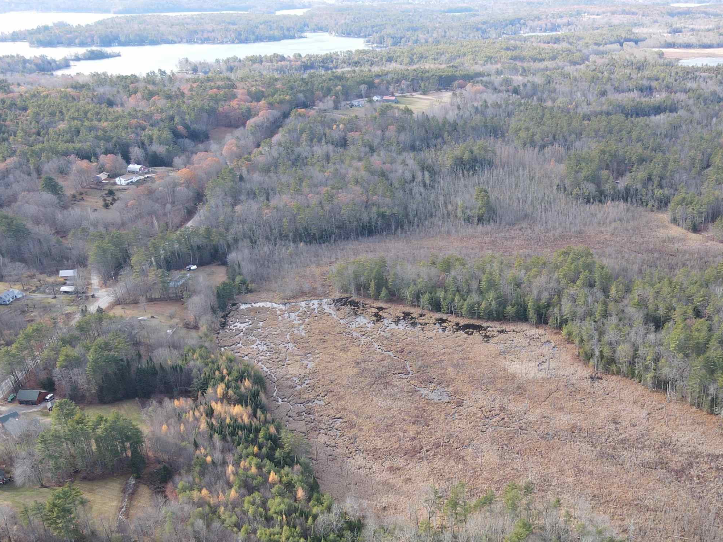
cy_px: 403
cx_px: 492
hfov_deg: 49.1
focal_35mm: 37
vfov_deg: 37.7
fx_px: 773
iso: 100
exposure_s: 1/100
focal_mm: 4.5
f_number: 2.8
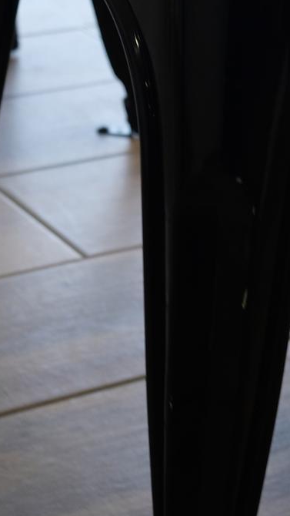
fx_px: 1763
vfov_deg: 15.7
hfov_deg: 9.3
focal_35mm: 129
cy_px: -167
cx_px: 315
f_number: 4
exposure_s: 1/140
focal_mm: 28.9
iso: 400
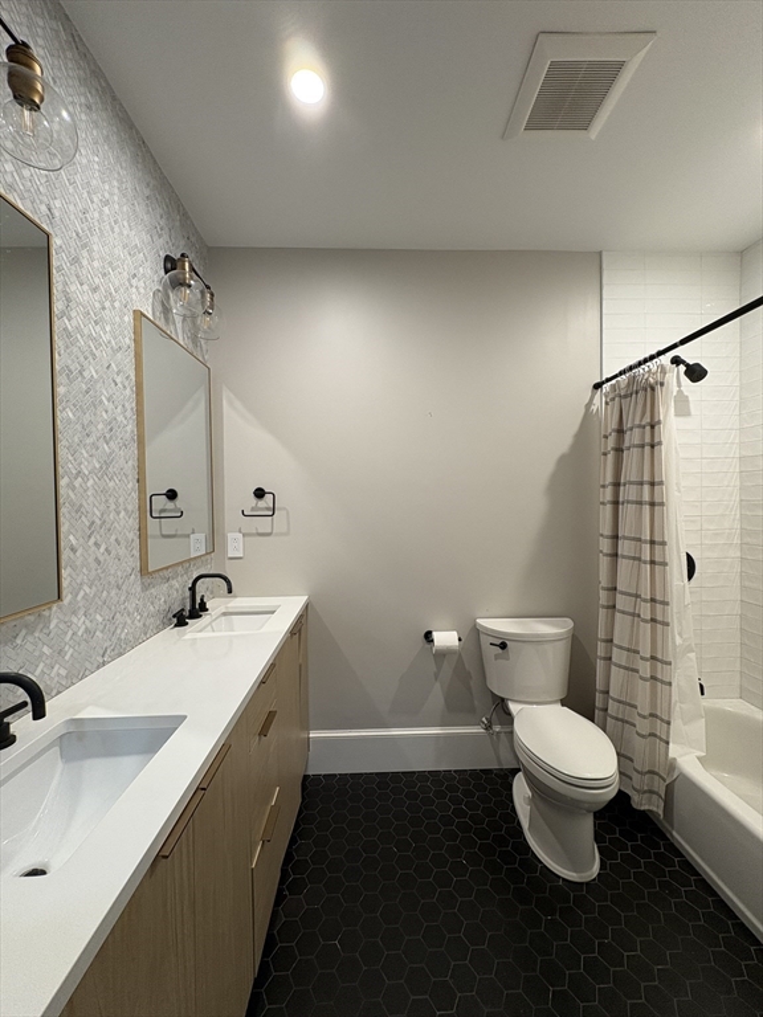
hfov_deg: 85.7
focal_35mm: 14
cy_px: 508
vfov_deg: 102.1
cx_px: 382
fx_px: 411
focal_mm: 2.22
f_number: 2.2
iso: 125
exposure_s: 1/60
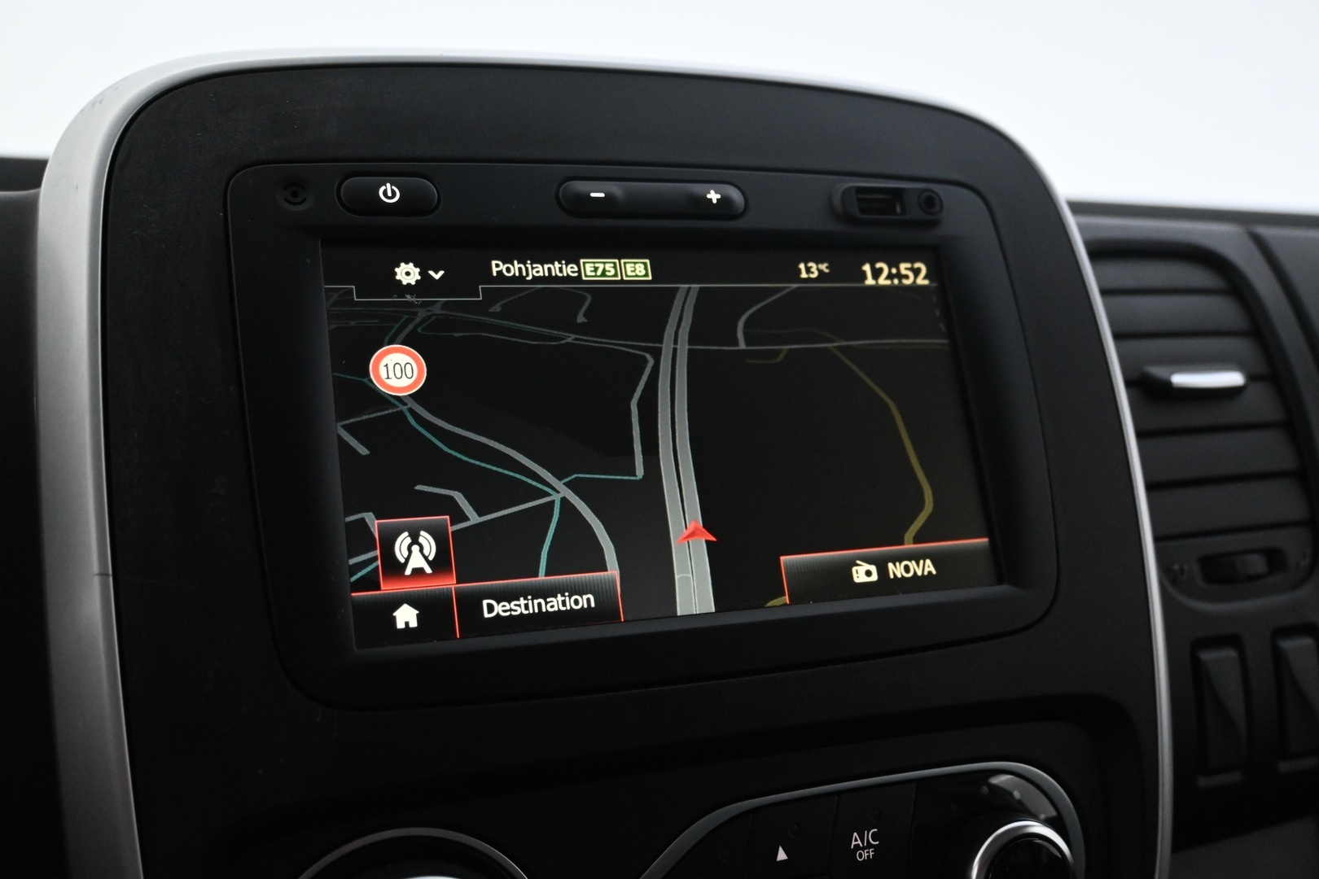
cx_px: 660
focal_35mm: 36
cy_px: 440
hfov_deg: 53.1
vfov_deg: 36.9
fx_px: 1319
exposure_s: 1/40
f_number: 4.2
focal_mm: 24
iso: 2800
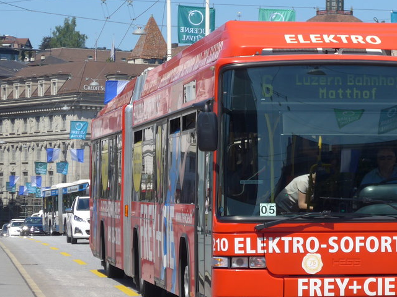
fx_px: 2087
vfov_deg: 8.2
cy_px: 153
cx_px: 309
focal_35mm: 182
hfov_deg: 10.8
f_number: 4.7
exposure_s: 1/640
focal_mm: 19.2
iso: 80
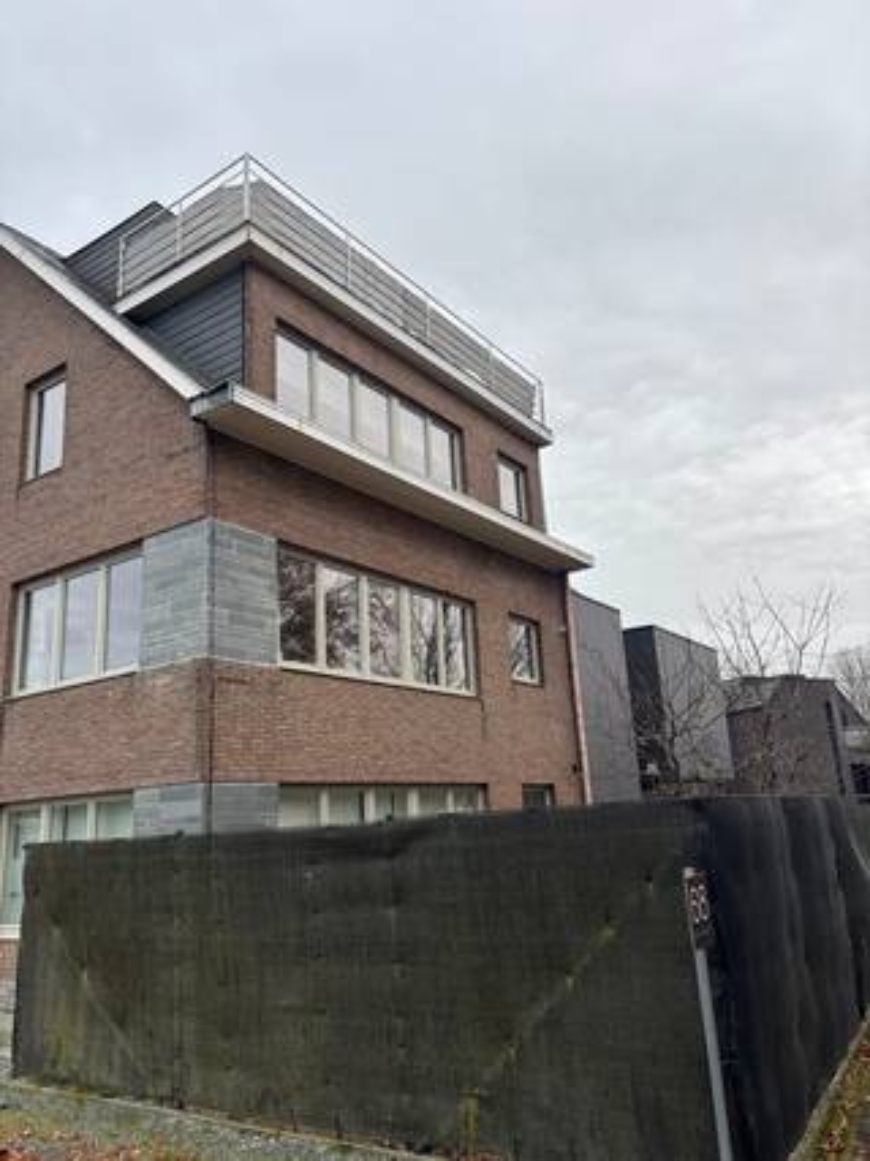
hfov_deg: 53.0
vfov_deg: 67.3
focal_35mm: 26
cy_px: 580
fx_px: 872
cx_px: 435
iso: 64
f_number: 1.6
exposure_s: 1/121
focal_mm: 5.96
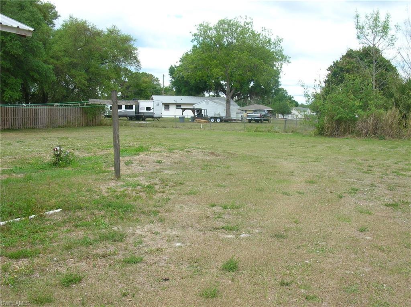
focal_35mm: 36
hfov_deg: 51.4
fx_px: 427
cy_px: 154
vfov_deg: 39.6
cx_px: 206
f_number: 3.7
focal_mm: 6
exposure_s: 1/262
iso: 50
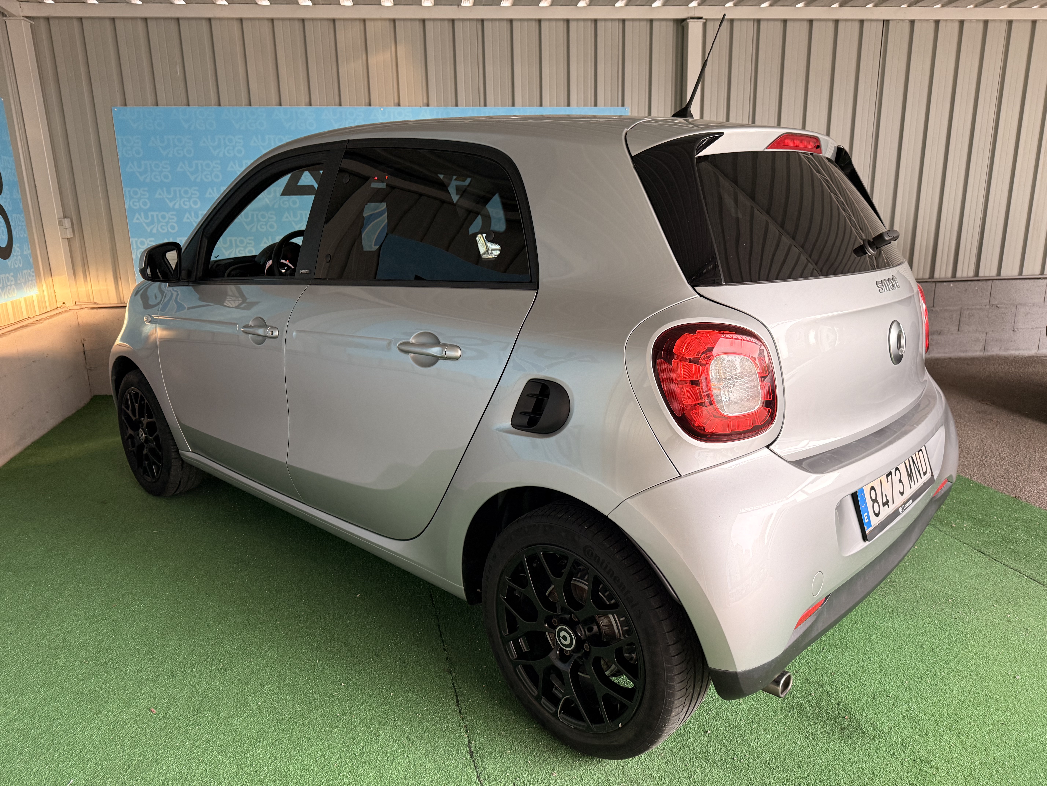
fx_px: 726
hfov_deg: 71.6
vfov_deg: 56.8
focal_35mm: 24
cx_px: 524
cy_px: 393
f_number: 1.78
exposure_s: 1/85
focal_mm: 6.76
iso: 200
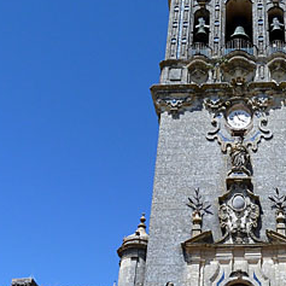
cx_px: 235
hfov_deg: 29.7
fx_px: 523
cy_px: 191
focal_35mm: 56
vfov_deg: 30.3
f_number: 4.5
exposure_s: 1/400
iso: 80
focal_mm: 4.1
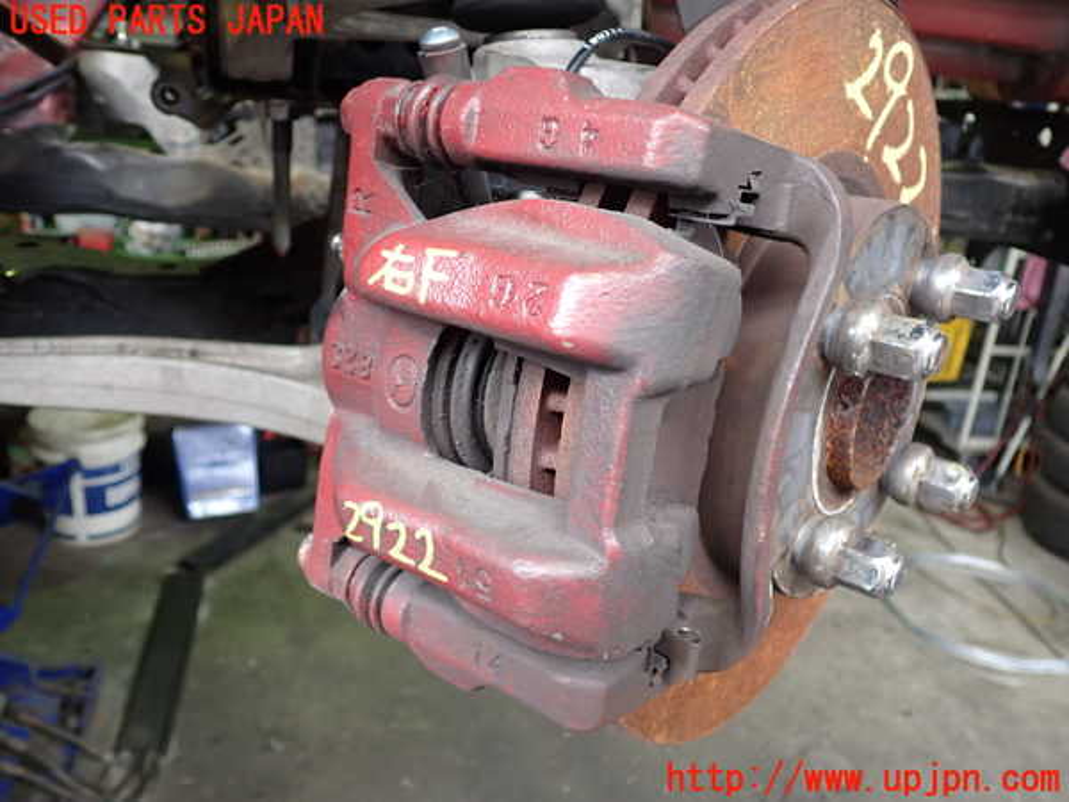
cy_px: 401
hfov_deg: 60.0
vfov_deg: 46.8
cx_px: 534
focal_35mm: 30
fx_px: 926
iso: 250
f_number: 2.3
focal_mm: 5.4
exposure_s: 1/50
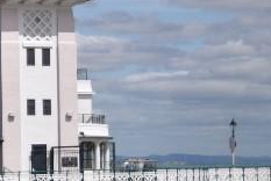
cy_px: 115
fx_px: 1539
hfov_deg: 9.4
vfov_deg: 6.7
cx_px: -288
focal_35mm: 204
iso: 200
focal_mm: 31
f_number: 4.2
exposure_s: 1/3200
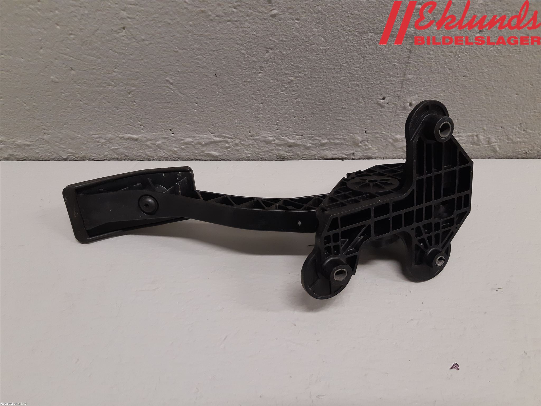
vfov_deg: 53.1
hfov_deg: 67.3
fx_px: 406
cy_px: 203
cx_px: 270
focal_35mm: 26
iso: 160
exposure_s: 1/50
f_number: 1.7
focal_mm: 3.93
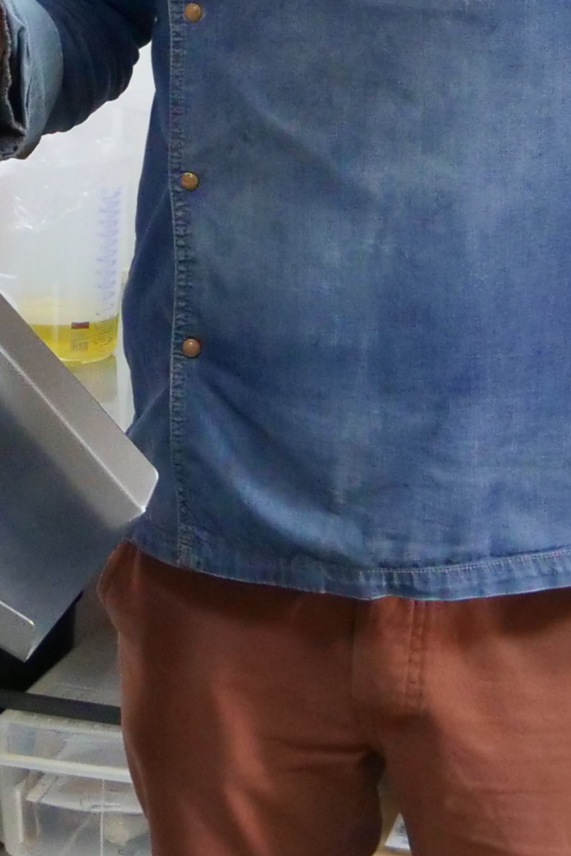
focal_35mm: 120
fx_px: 2855
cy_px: 31
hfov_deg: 11.2
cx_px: -121
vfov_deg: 16.8
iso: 2000
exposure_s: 1/60
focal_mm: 12
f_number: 3.5
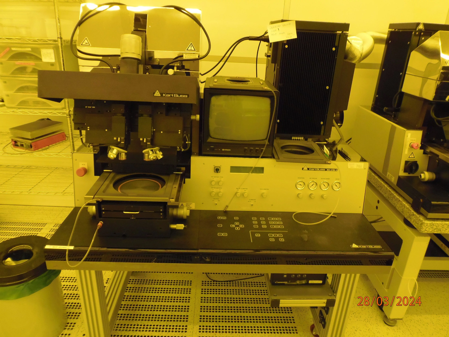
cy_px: 168
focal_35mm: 24
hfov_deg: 71.6
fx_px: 311
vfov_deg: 56.8
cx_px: 224
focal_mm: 4.3
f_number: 2.9
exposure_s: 1/30
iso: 250
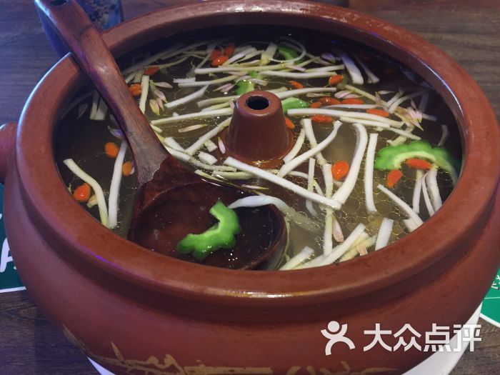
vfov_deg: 48.2
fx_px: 419
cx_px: 250
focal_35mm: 29
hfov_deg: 61.7
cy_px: 188
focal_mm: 4.15
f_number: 2.2
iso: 160
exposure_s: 1/33
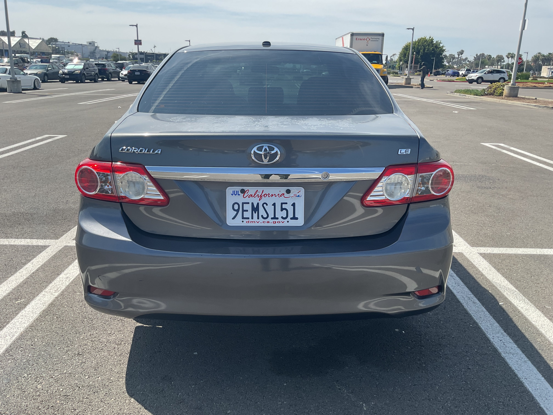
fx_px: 463
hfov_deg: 61.7
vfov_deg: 48.2
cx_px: 276
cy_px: 208
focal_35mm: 29
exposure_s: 1/1250
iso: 16
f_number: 1.8
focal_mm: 3
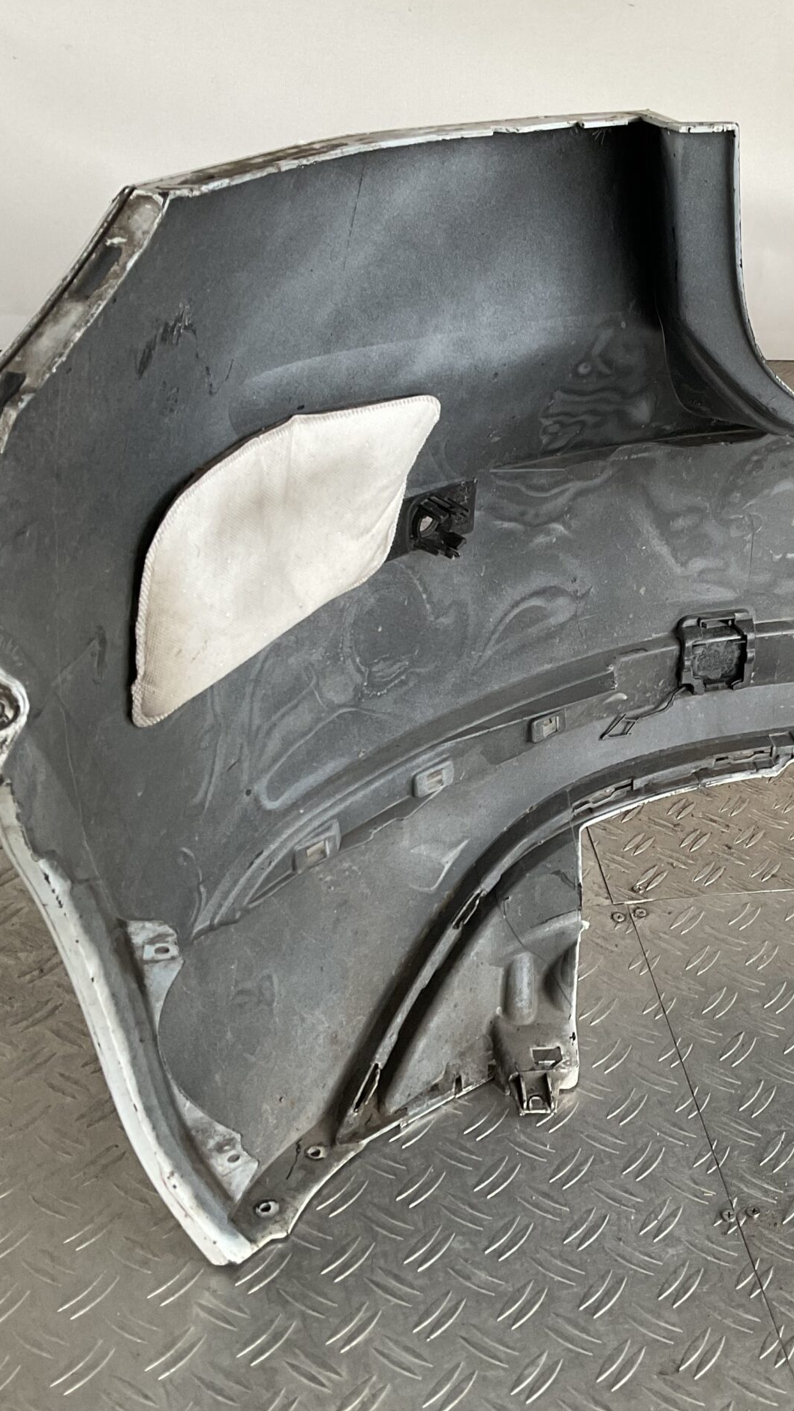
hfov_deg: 26.8
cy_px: 701
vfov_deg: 47.4
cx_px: 706
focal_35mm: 43
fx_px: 1610
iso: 64
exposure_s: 1/50
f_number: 1.8
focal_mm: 3
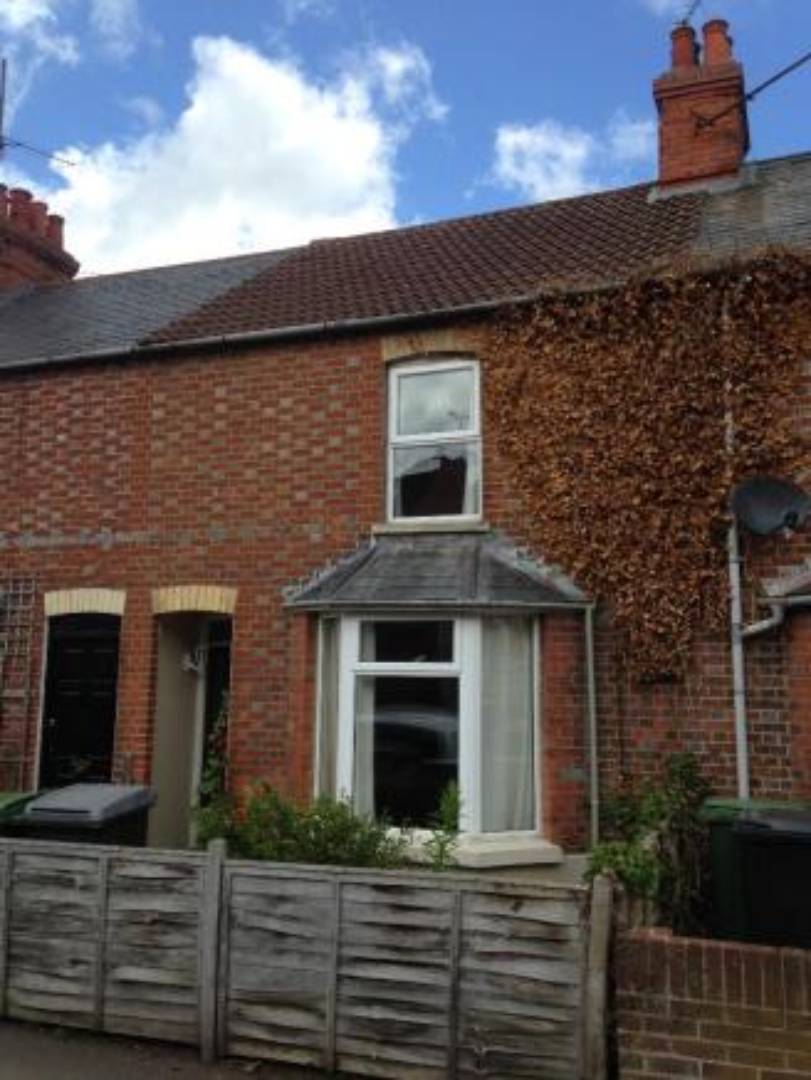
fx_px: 1030
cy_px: 540
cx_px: 406
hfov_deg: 43.0
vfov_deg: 55.3
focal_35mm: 33
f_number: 2.4
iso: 50
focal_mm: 4.12
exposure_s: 1/951
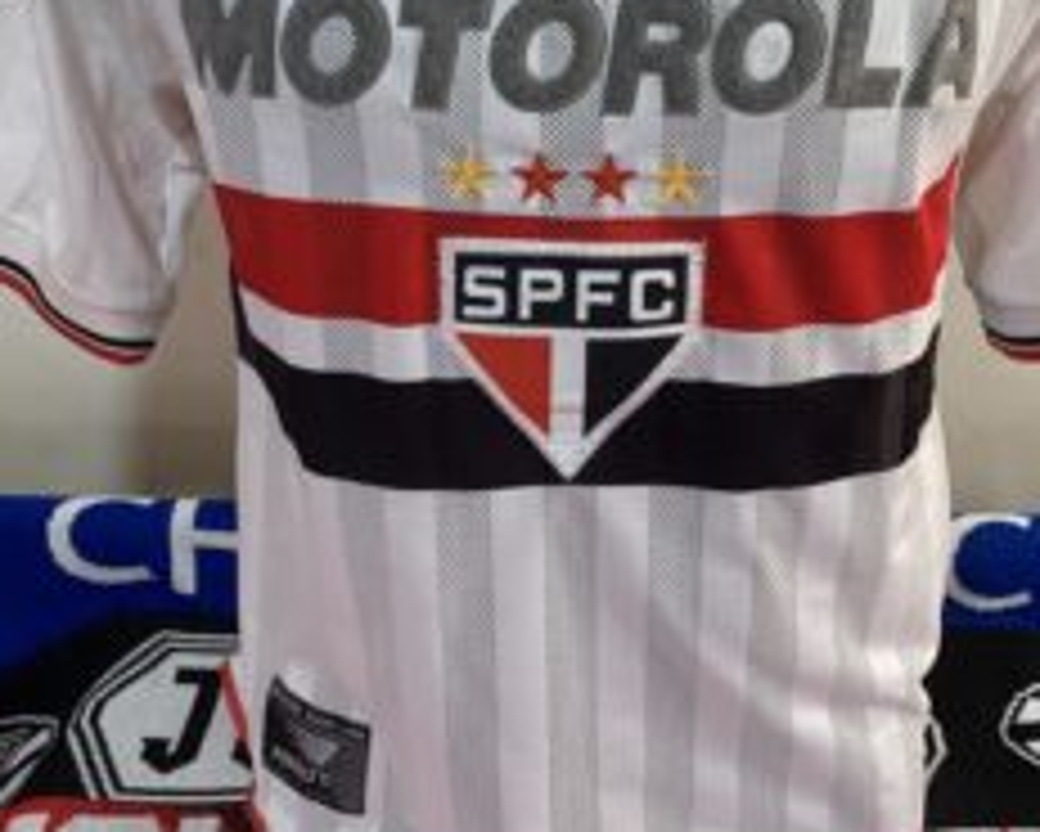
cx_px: 567
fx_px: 1355
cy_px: 198
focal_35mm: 44
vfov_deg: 33.4
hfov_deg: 42.0
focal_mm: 4.25
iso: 64
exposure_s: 1/120
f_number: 1.8
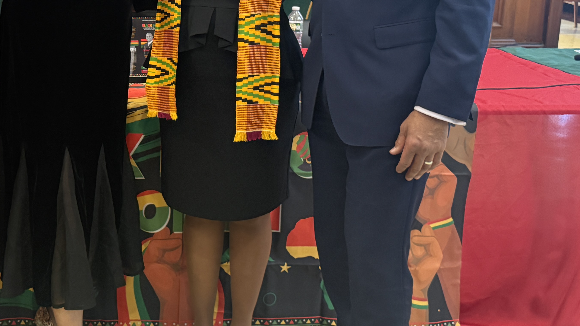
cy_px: 94
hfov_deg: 37.2
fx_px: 846
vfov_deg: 21.7
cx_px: 163
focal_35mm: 55
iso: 800
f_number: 1.78
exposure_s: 1/60
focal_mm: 6.76
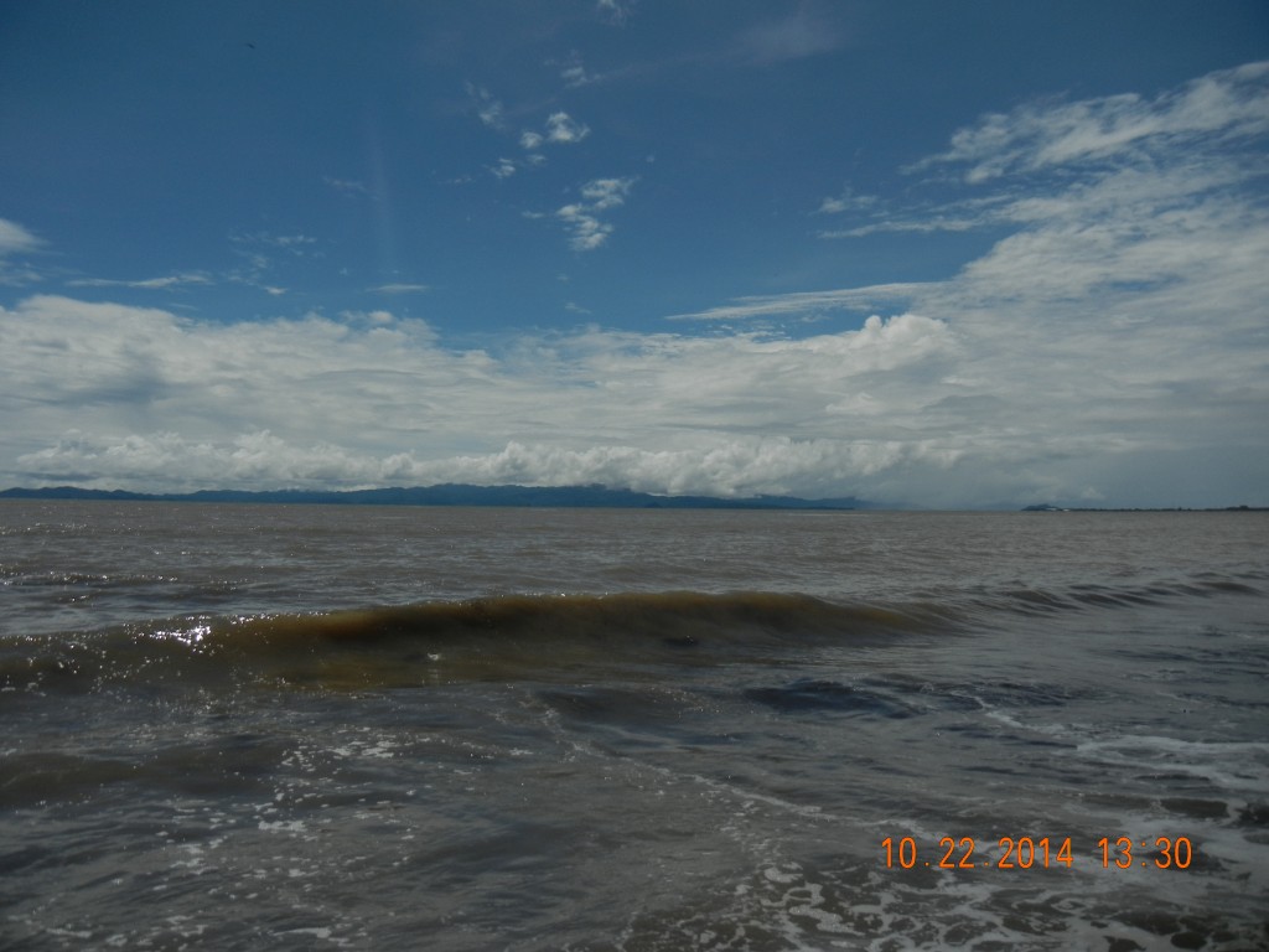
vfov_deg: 46.8
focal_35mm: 30
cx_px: 634
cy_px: 476
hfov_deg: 60.0
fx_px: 1100
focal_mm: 5.4
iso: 160
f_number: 7
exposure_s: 1/1773
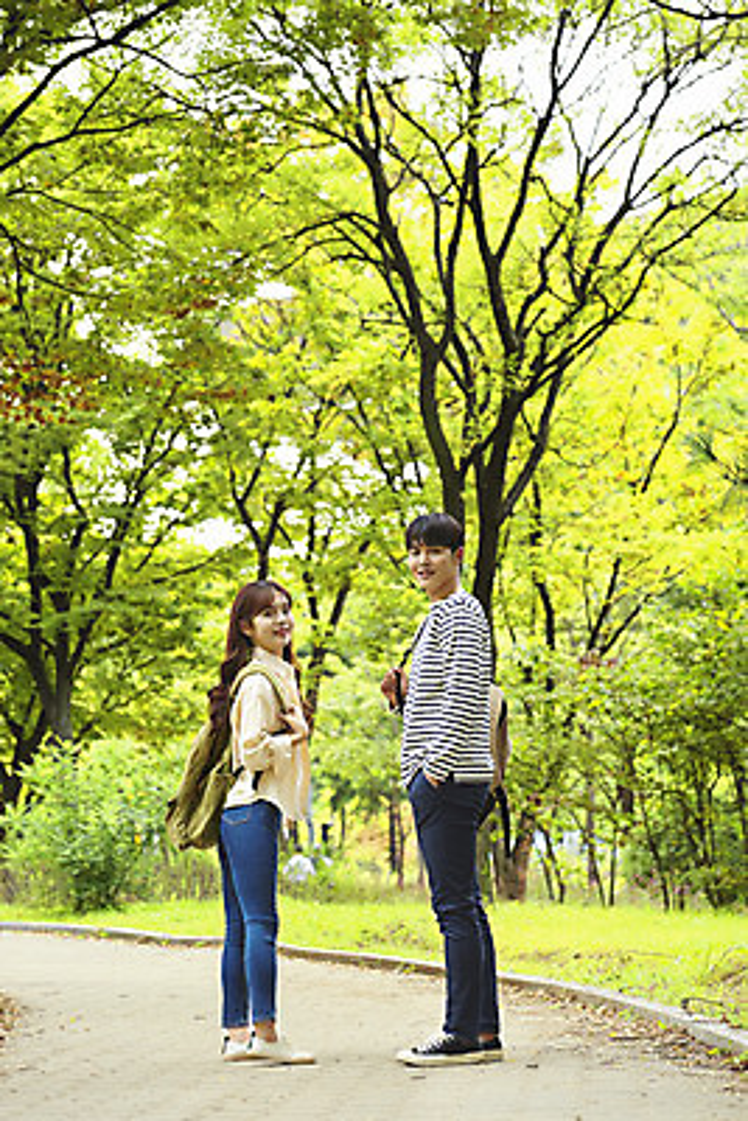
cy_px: 560
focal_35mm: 86
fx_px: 2678
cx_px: 374
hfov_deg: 15.9
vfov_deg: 23.6
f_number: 4
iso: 800
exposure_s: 1/200
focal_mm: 86
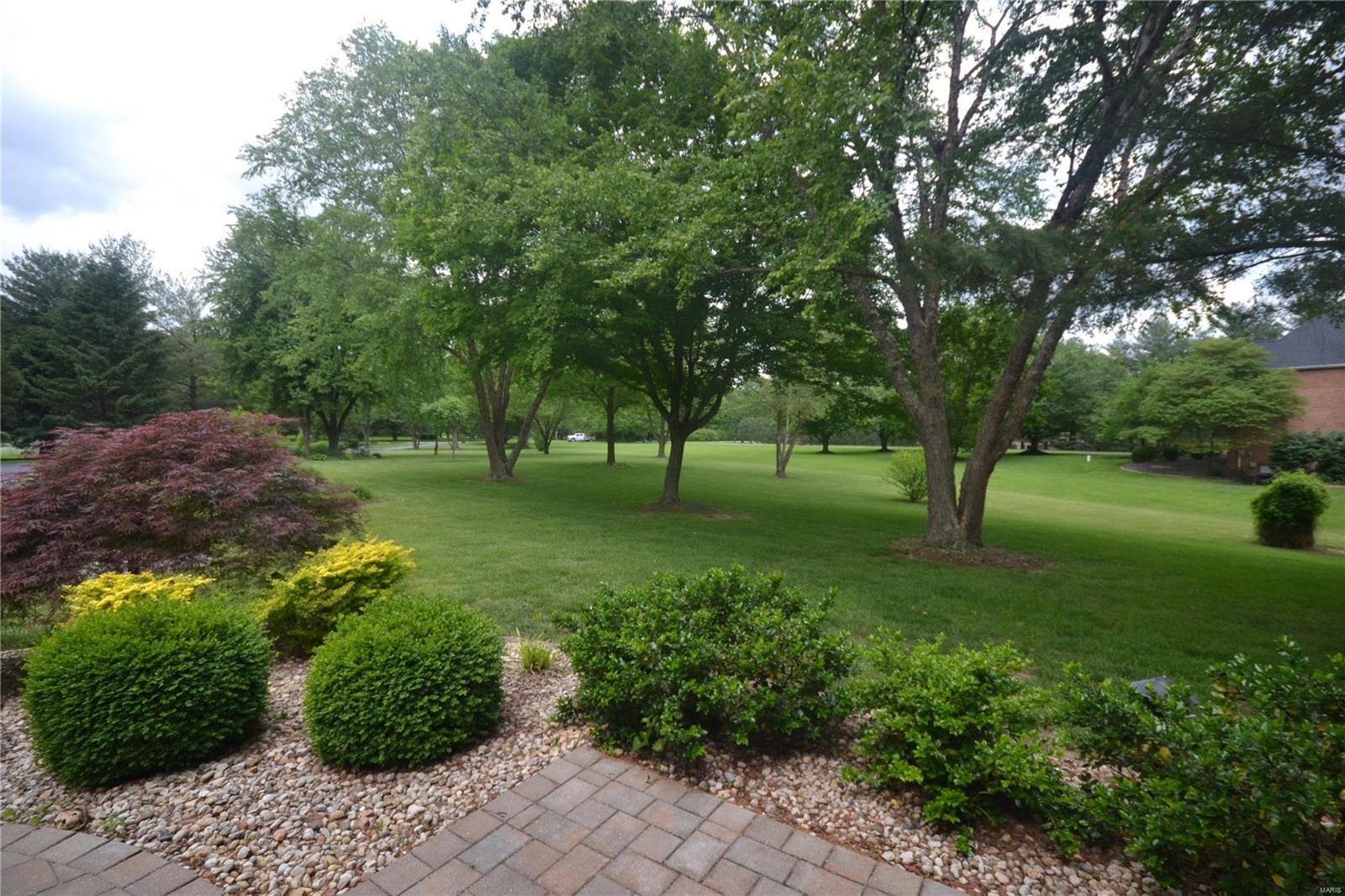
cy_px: 448
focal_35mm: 15
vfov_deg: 77.3
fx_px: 560
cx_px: 672
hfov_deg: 100.4
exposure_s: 1/125
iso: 320
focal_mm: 10
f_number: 5.6
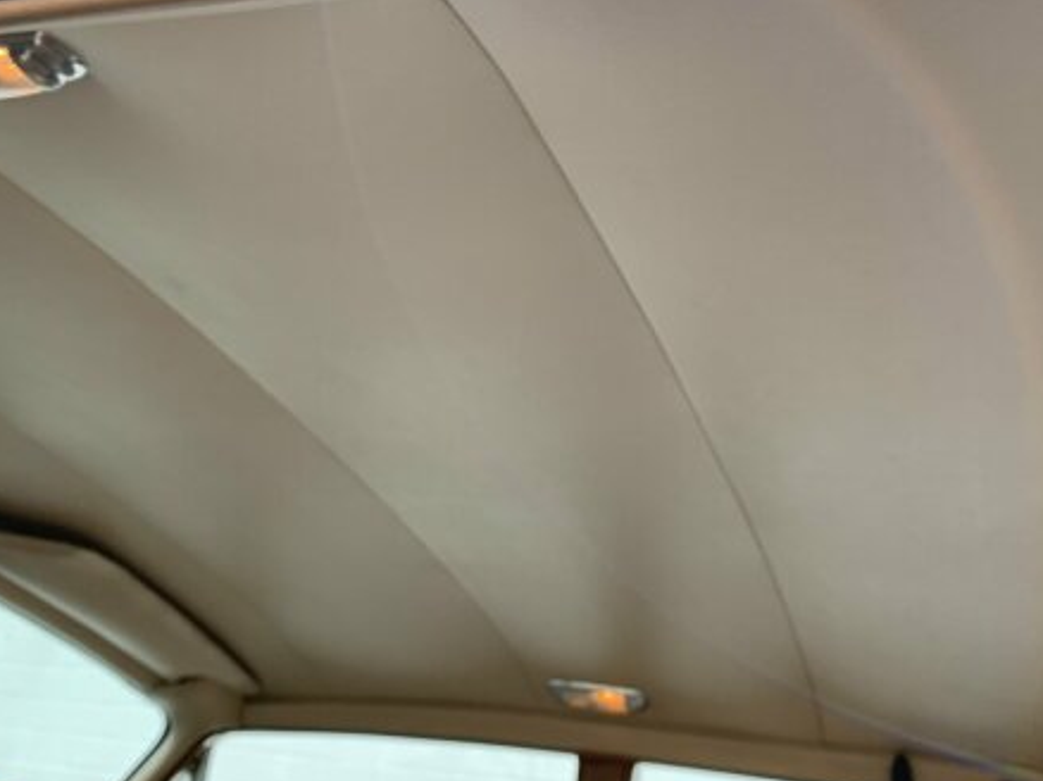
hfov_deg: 48.8
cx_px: 598
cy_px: 336
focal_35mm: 38
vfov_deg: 37.6
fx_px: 1144
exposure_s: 1/121
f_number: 1.8
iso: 25
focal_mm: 4.25
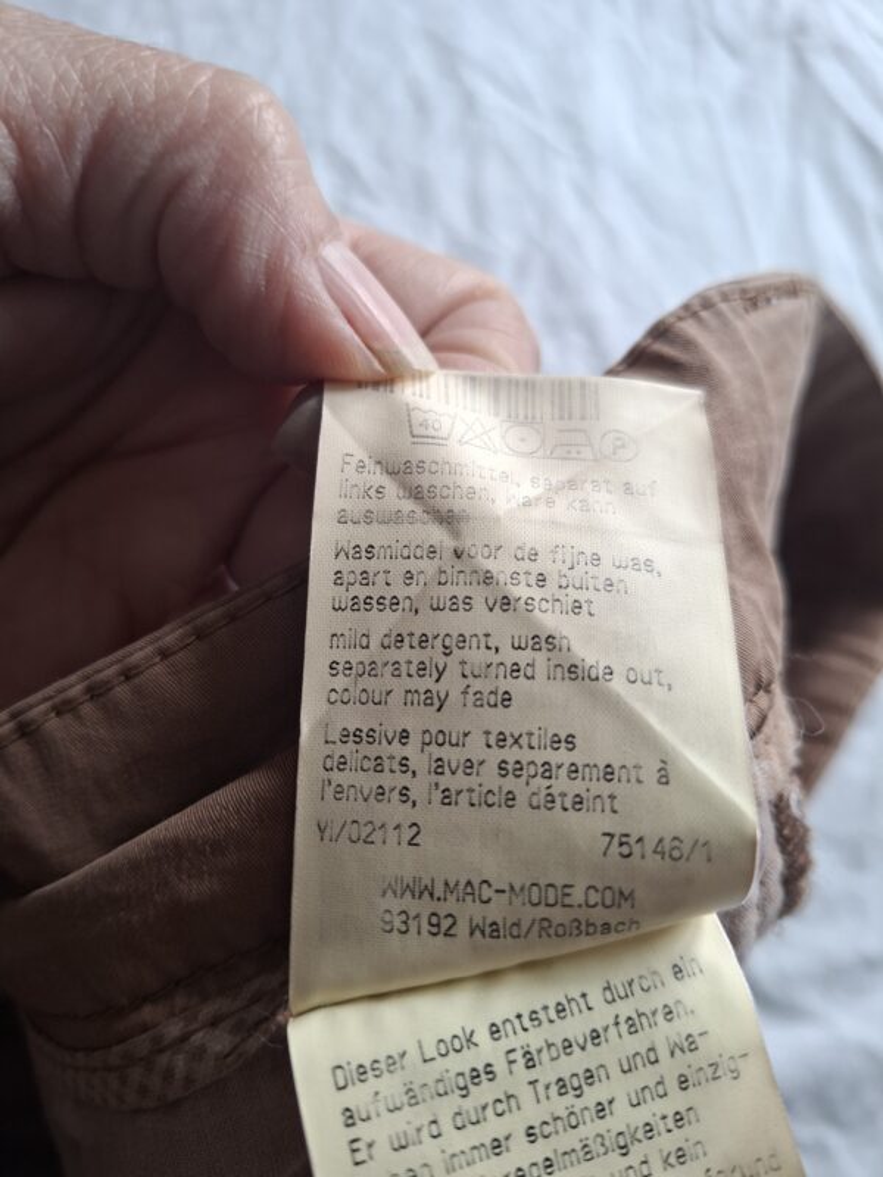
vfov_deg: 73.9
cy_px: 588
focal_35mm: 23
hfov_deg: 58.9
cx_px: 442
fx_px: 782
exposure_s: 1/100
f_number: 1.8
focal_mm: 5.54
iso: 125
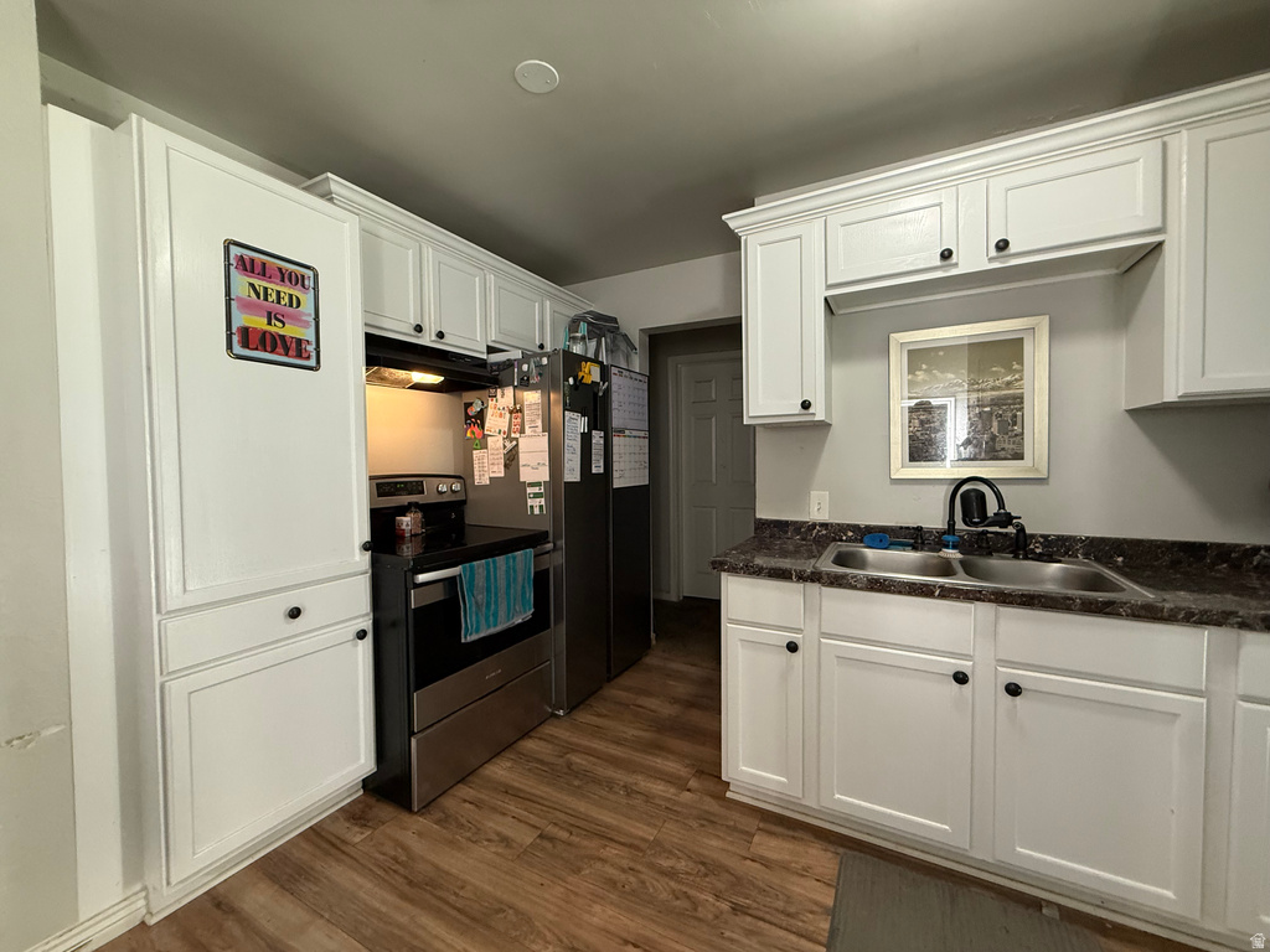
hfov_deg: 102.1
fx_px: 514
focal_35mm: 14
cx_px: 635
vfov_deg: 85.7
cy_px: 476
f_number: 2.2
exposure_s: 1/60
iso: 400
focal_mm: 2.22
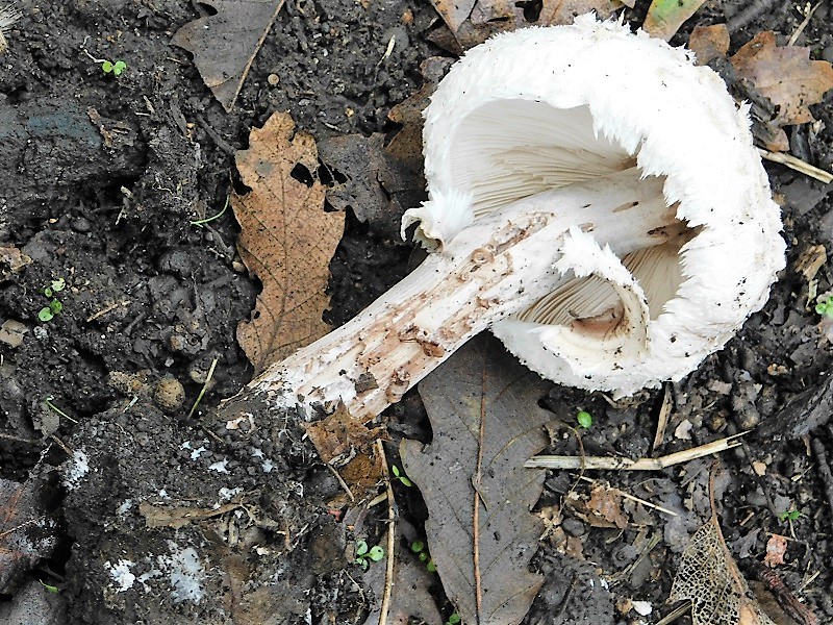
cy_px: 312
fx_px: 2190
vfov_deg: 16.2
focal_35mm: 91
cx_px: 416
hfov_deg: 21.5
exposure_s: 1/30
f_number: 4.5
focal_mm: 16.1
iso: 360
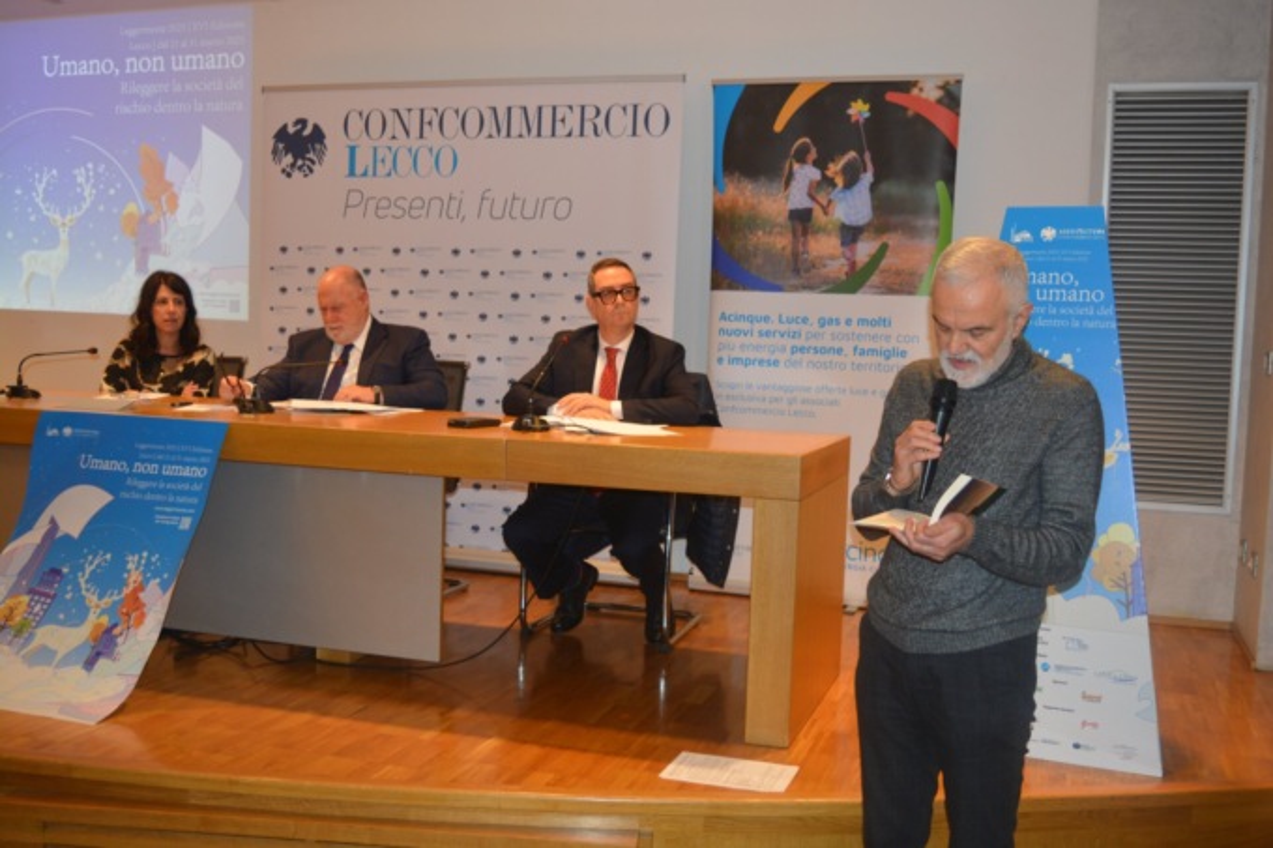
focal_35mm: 38
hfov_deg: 51.3
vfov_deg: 35.5
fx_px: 1326
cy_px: 424
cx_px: 636
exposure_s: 1/60
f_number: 4
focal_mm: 25
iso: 640
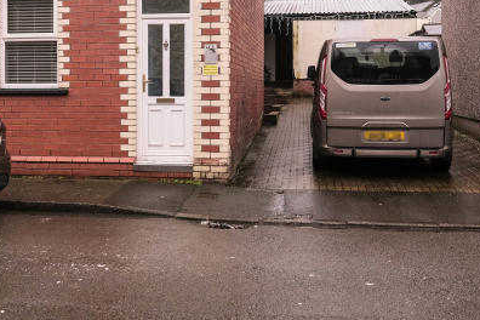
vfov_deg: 29.8
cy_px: 66
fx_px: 587
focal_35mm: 44
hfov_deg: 44.4
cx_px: 206
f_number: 8
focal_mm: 11
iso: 400
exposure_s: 1/50
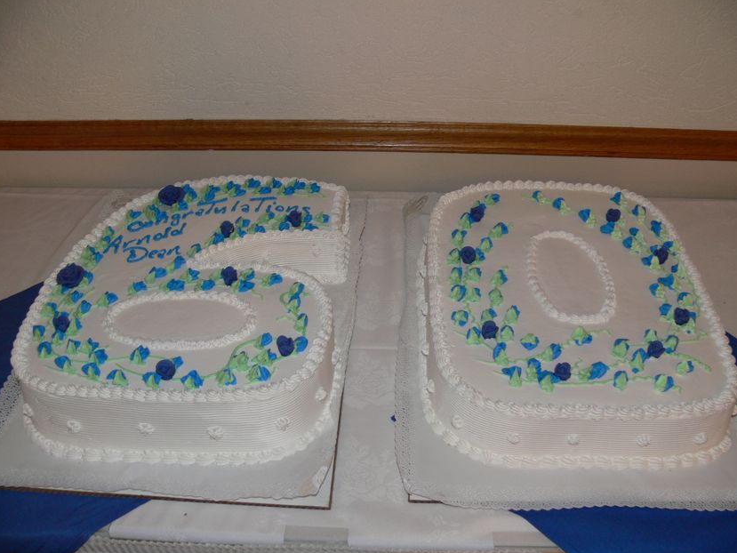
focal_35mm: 36
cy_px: 276
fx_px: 767
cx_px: 375
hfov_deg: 51.3
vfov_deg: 39.7
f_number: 2.8
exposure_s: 1/30
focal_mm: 7.4
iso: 100
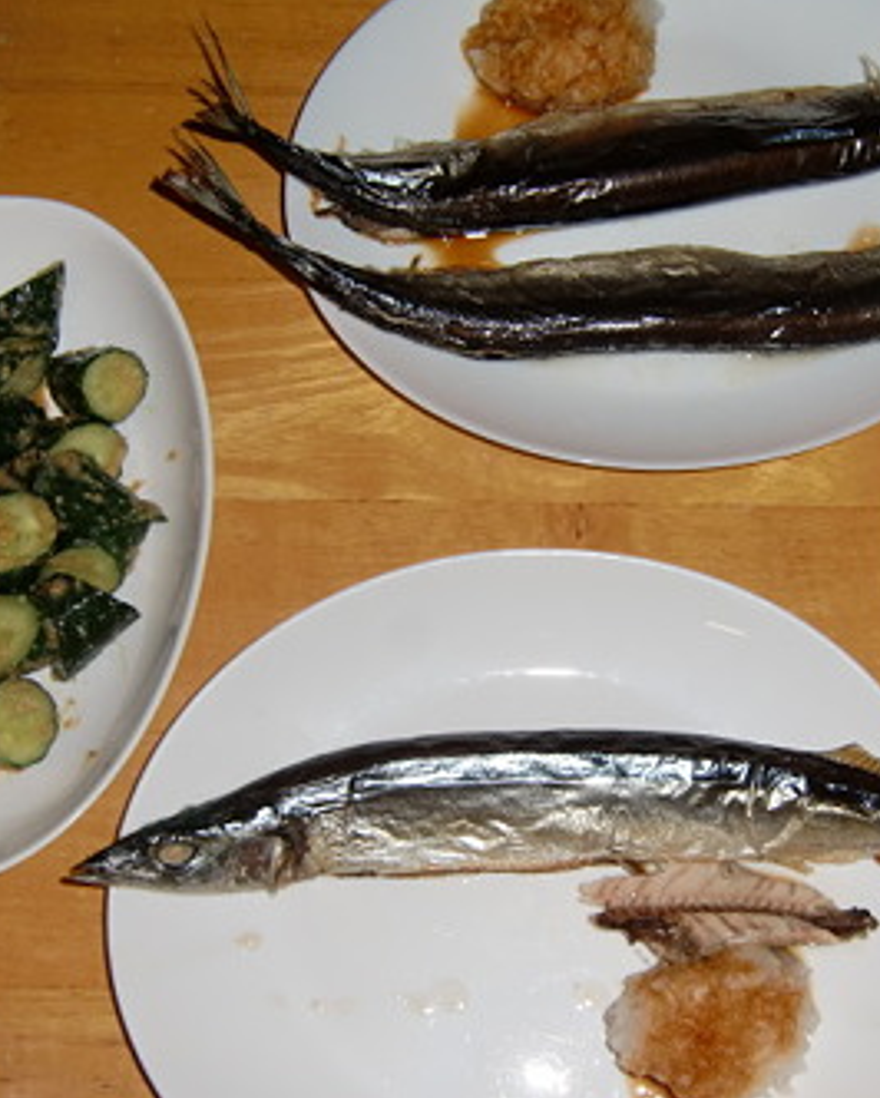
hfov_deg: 28.5
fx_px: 1724
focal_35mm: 53
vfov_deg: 35.3
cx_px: 544
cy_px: 549
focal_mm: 7.1
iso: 125
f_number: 3.8
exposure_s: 1/25
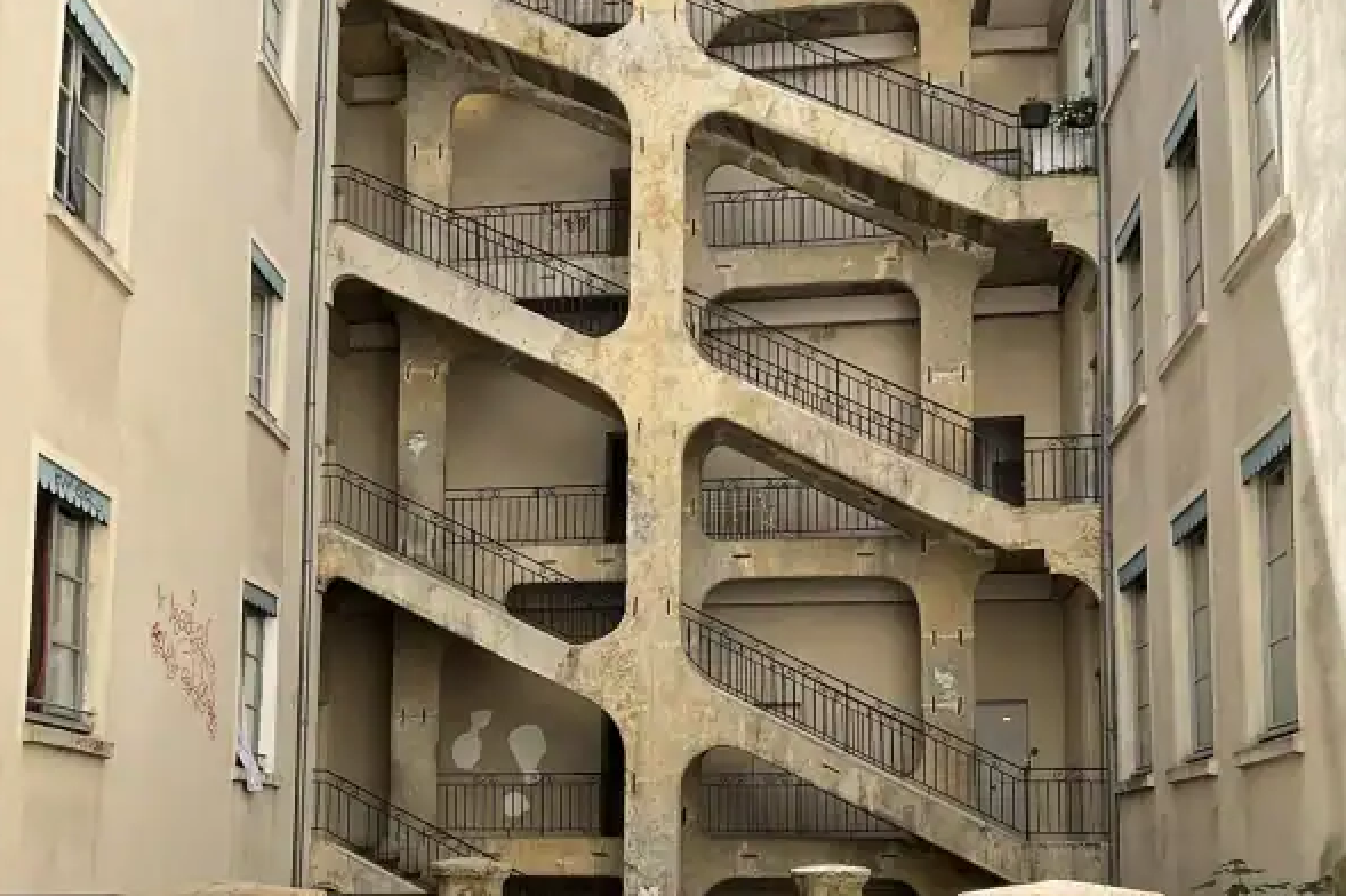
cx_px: 674
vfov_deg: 31.8
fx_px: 1532
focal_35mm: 41
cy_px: 713
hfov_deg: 47.4
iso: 16
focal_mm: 3
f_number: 1.8
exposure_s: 1/439
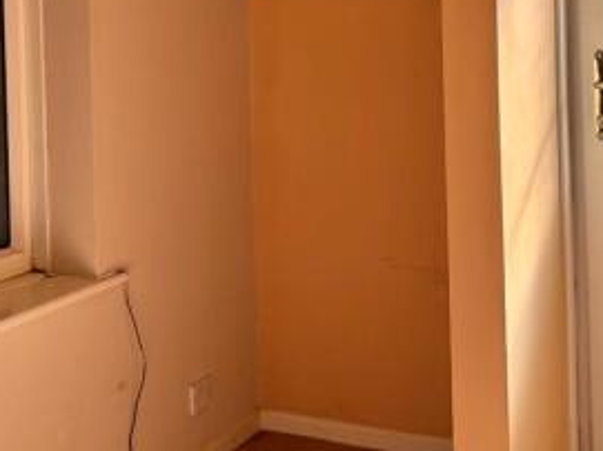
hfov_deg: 34.1
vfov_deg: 25.1
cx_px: 386
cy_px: 30
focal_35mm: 56
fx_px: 975
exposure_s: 1/395
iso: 64
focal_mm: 5.96
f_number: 1.6
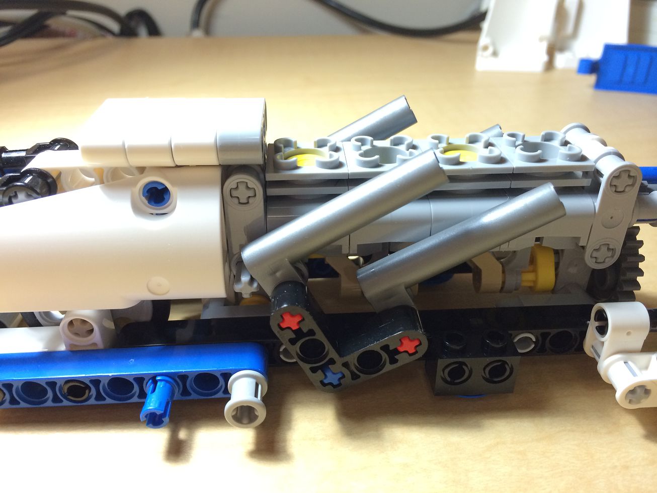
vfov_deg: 46.8
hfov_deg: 60.0
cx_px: 328
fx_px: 569
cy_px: 246
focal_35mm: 30
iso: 64
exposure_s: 1/30
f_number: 2.2
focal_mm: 4.12
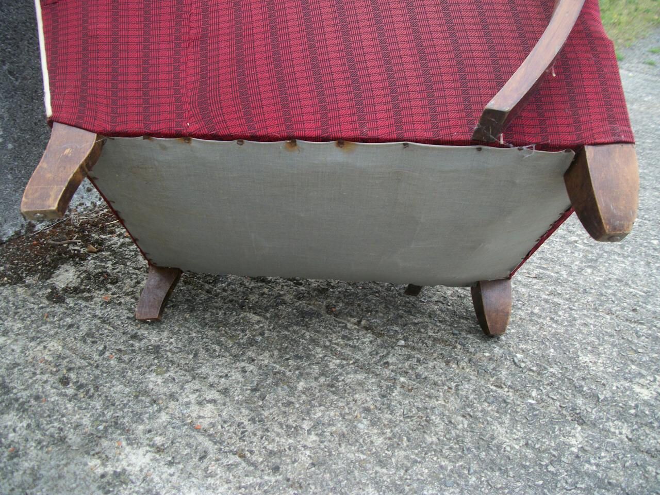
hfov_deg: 56.8
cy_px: 248
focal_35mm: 32
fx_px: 610
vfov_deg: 44.2
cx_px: 330
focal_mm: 5.7
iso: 80
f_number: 2.9
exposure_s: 1/80
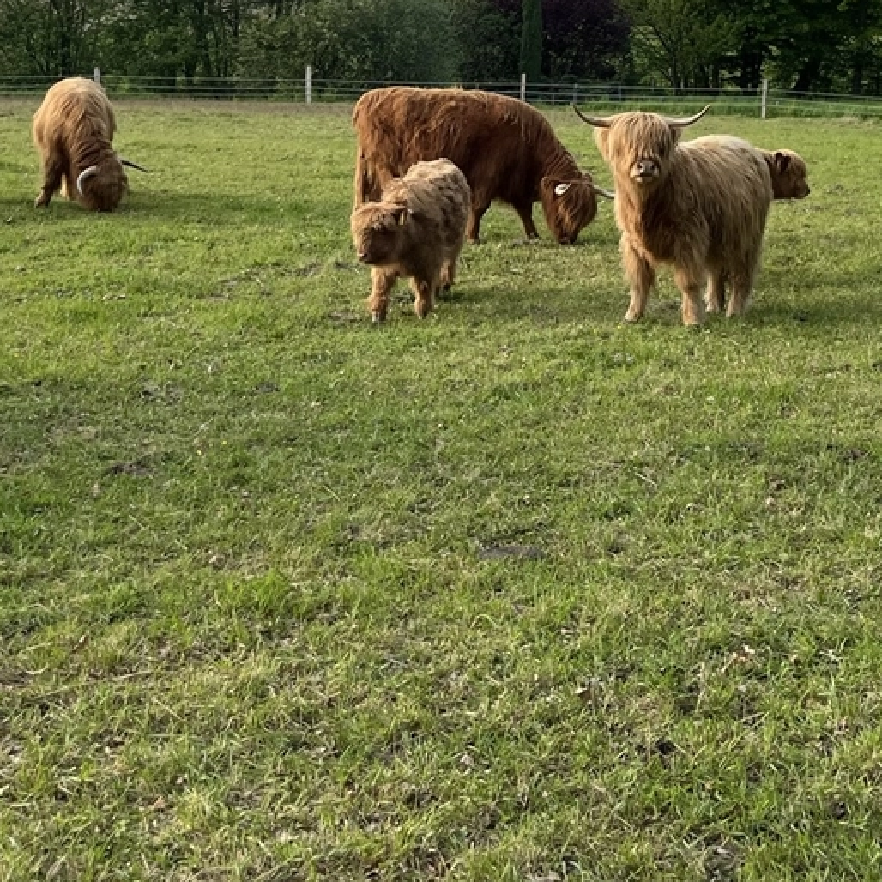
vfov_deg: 24.6
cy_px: 15
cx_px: 395
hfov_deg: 25.7
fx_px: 1931
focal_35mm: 67
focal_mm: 5.1
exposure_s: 1/1404
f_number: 1.6
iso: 50
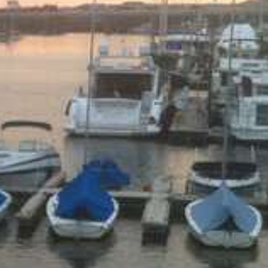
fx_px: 1366
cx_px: -171
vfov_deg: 11.2
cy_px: 183
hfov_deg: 10.7
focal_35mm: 156
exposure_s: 1/120
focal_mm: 3.85
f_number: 2.8
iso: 100
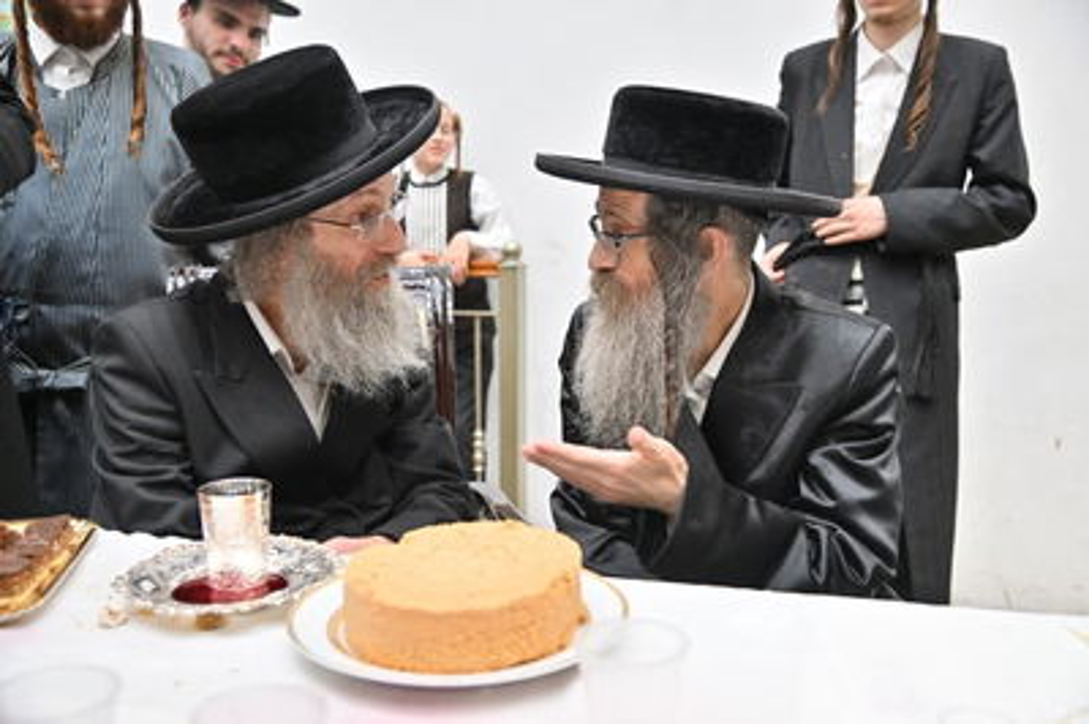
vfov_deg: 38.8
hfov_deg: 55.8
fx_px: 1028
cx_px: 544
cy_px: 362
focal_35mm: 34
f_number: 4
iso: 1600
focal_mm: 34
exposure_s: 1/200
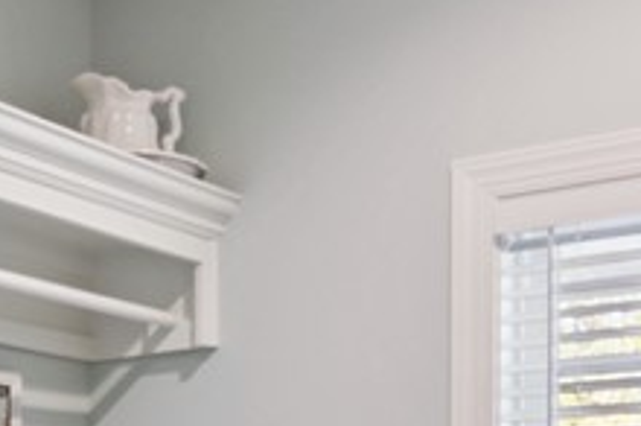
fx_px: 1493
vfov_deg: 15.1
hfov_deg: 22.7
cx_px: -86
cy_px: 620
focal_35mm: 84
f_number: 8
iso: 250
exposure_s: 1/4
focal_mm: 17
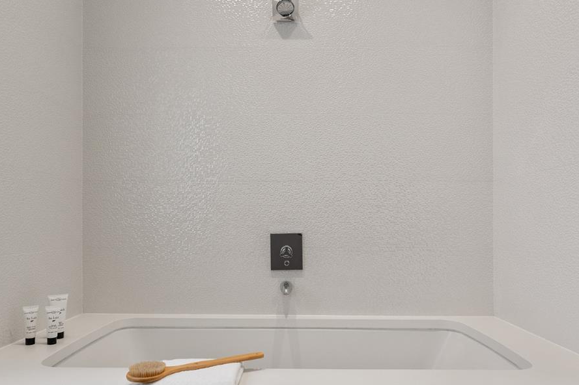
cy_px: 237
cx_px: 289
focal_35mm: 27
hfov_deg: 67.4
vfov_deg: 47.5
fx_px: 434
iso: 100
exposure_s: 1/8
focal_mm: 16
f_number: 6.3
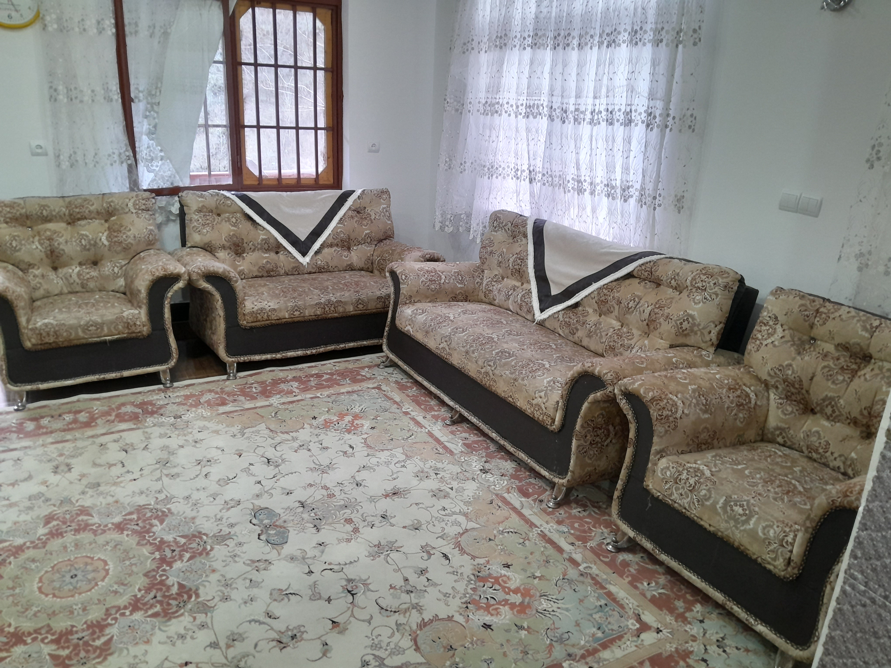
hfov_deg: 67.3
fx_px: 669
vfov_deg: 53.1
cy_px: 334
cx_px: 446
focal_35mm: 26
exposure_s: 1/50
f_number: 1.8
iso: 320
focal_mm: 3.98
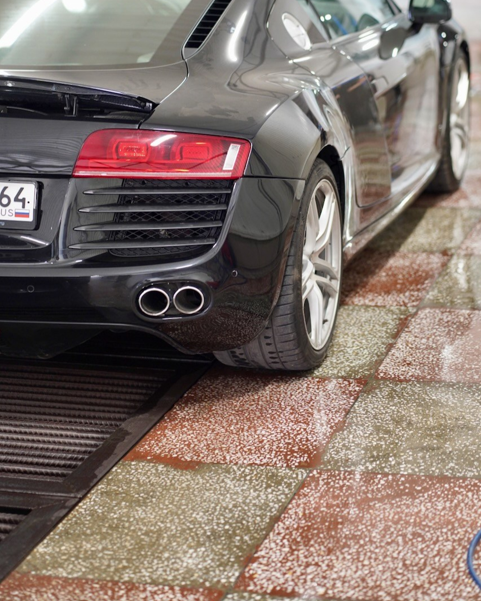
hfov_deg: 16.0
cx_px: 241
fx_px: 1708
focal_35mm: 96
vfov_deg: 19.9
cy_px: 247
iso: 1000
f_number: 2
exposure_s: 1/125
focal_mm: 85
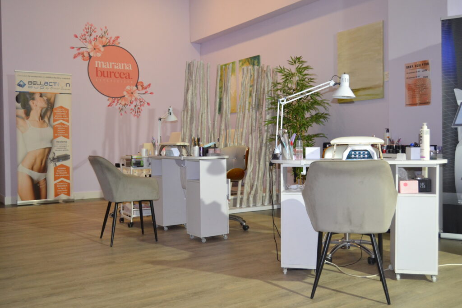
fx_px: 443
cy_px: 154
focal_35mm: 34
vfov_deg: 38.4
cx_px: 231
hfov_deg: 55.1
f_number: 3.8
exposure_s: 1/60
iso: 1400
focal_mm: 23
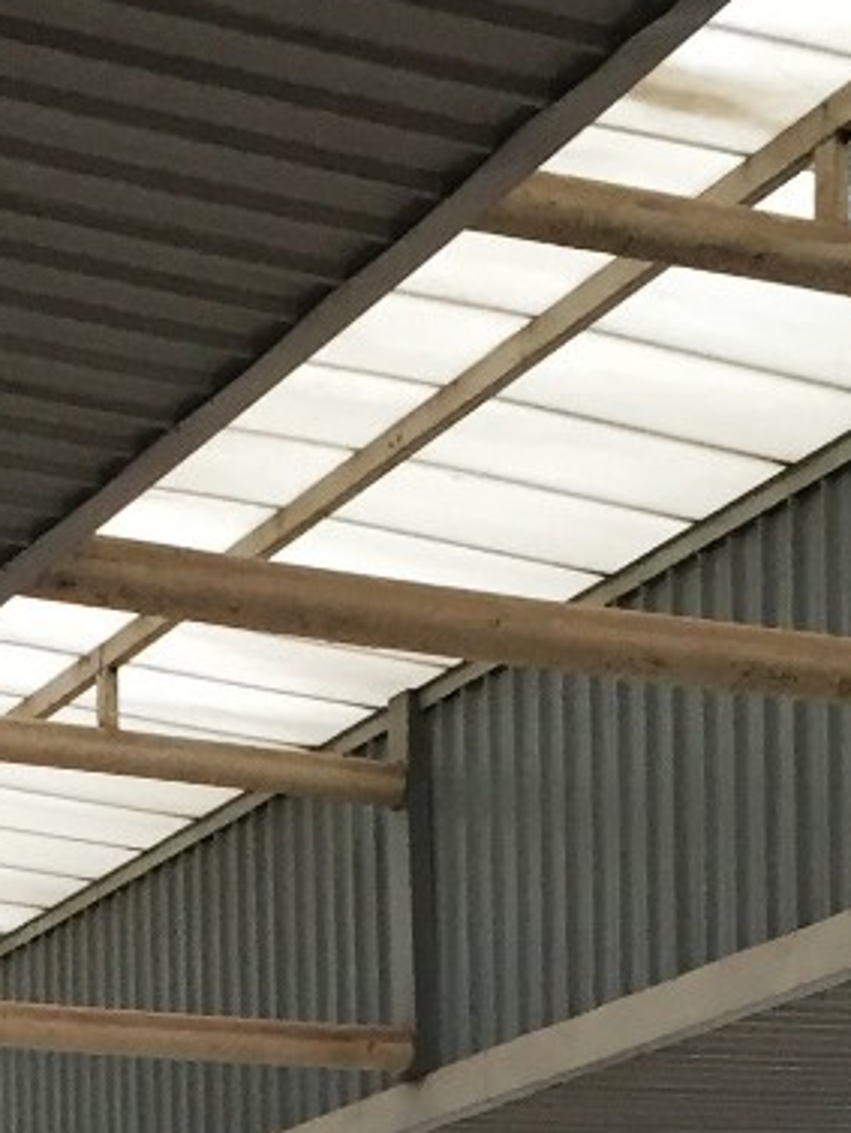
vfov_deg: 14.7
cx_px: 439
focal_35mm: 123
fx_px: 4029
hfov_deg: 12.1
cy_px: 1788
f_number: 2.2
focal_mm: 4.15
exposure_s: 1/30
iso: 32
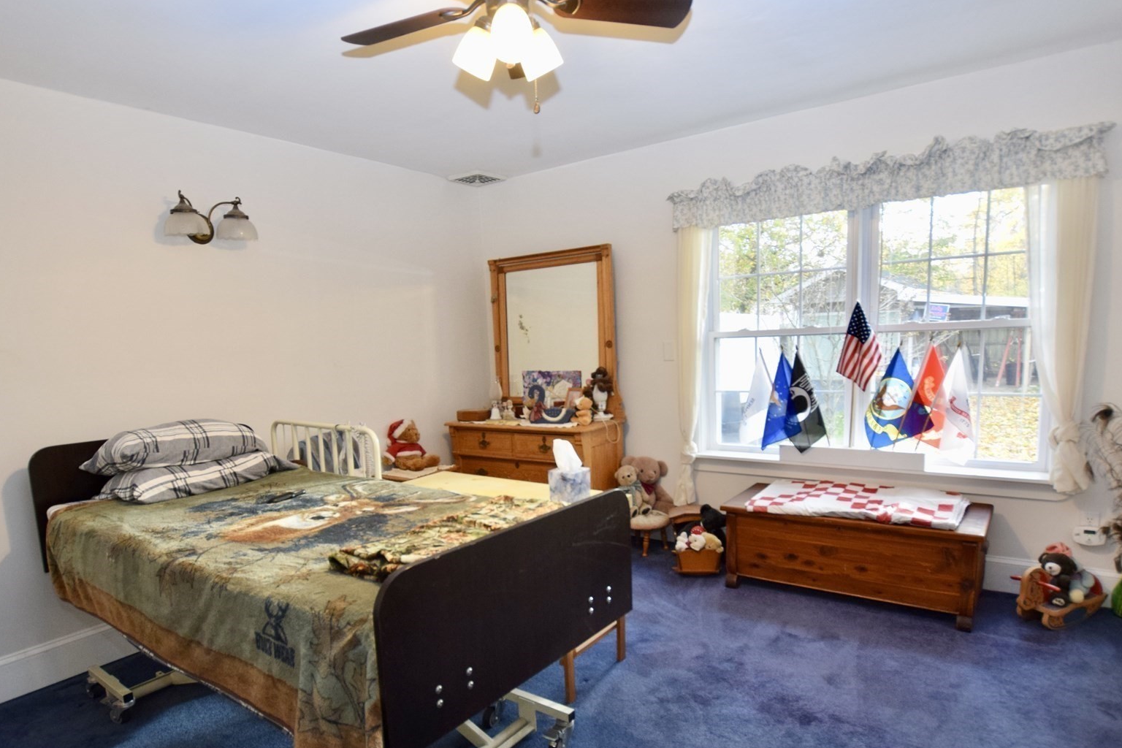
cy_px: 439
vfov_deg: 61.5
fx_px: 623
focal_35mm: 20
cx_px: 554
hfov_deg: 84.0
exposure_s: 1/60
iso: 800
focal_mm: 10
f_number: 4
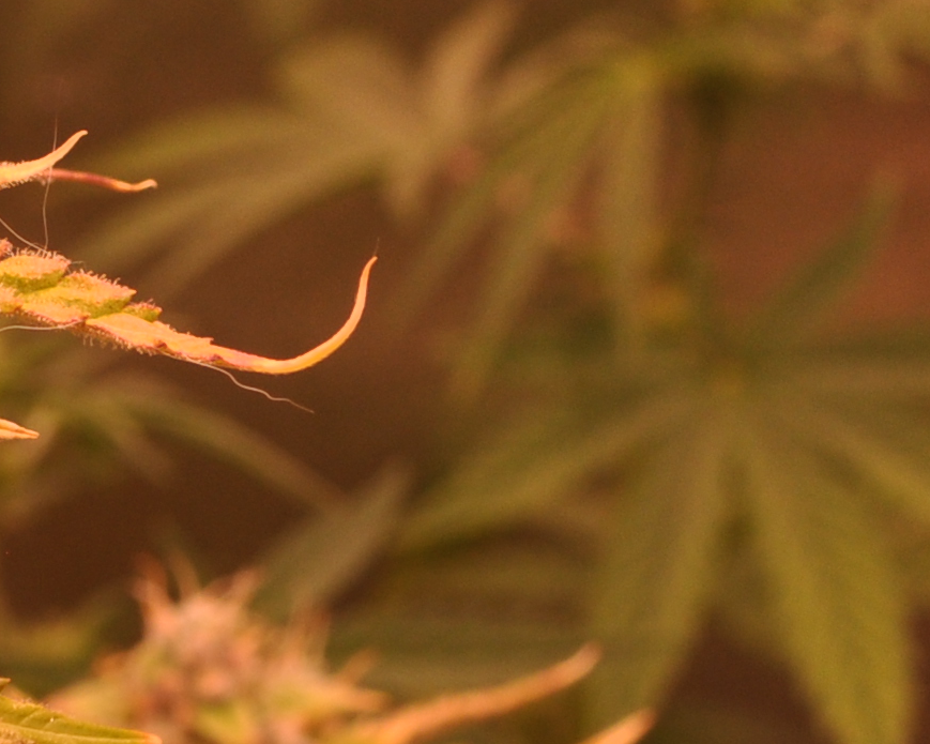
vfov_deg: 7.0
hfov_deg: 8.5
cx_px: -446
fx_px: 6110
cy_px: 365
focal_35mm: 222
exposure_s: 1/250
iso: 200
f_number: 8
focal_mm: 32
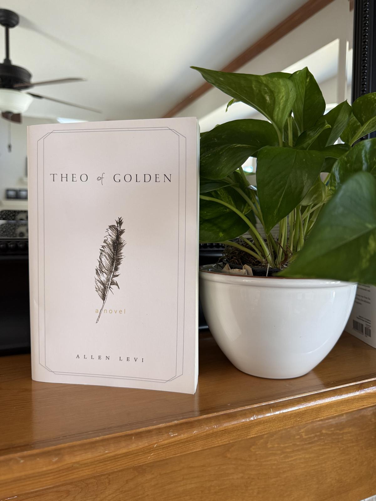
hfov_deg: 56.8
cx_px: 188
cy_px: 250
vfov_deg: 71.6
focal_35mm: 24
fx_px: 348
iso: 200
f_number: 1.78
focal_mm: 6.76
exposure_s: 1/93
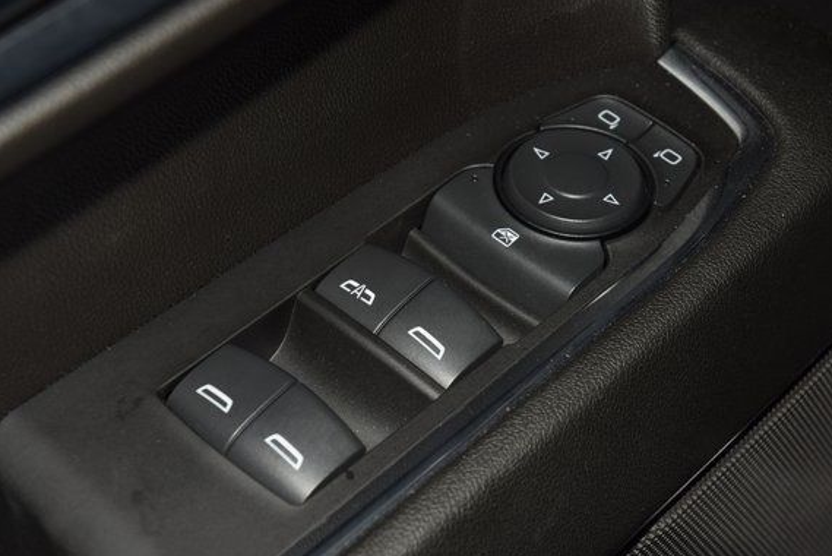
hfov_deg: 17.3
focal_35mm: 118
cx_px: 443
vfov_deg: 11.6
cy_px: 309
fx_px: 2728
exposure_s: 1/125
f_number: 8
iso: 100
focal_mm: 70
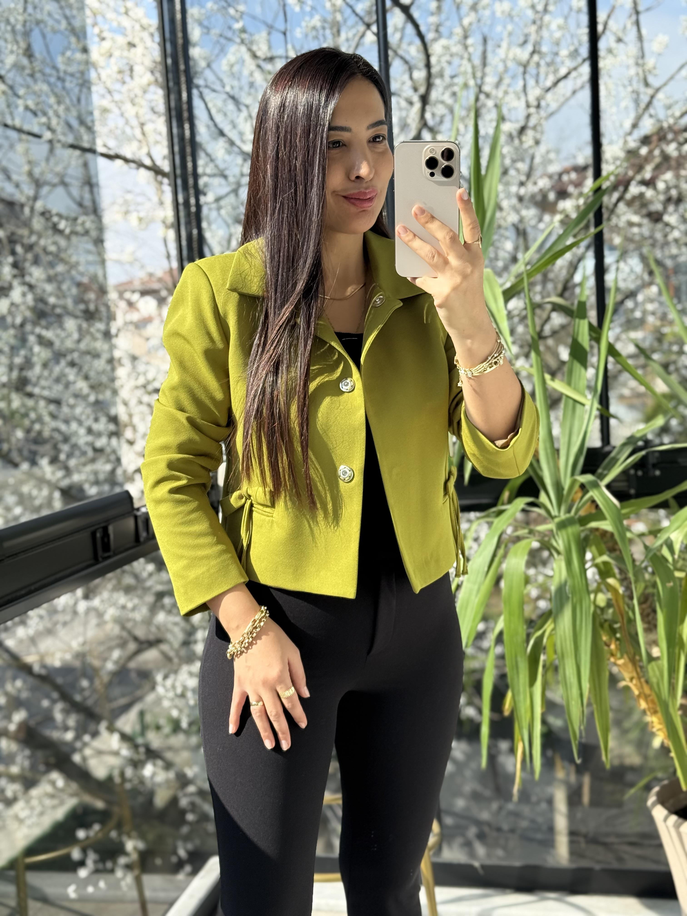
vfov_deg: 39.7
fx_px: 1270
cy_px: 458
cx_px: 344
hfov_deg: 30.3
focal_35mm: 48
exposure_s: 1/1070
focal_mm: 6.76
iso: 100
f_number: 1.78
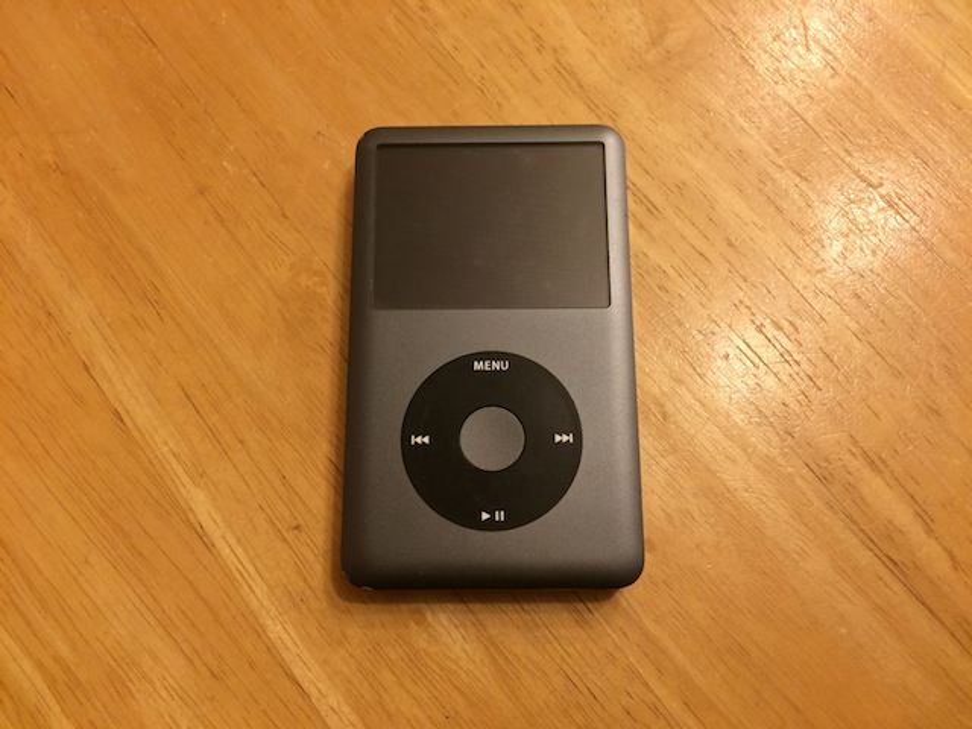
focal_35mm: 29
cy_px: 364
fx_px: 814
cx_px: 486
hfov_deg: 61.7
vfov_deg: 48.2
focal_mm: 4.15
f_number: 2.2
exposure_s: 1/33
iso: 100
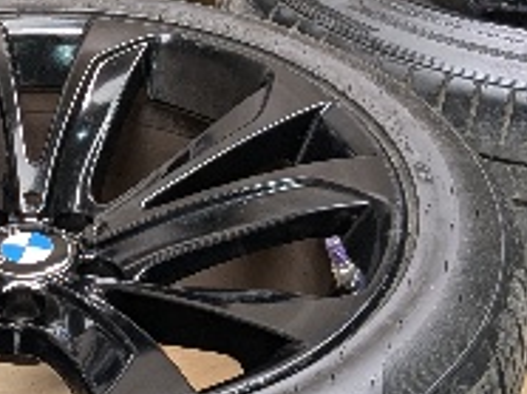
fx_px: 1414
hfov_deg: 20.5
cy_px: 57
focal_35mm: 93
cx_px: 3
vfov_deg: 15.7
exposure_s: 1/192
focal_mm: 4.38
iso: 55
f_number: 1.73
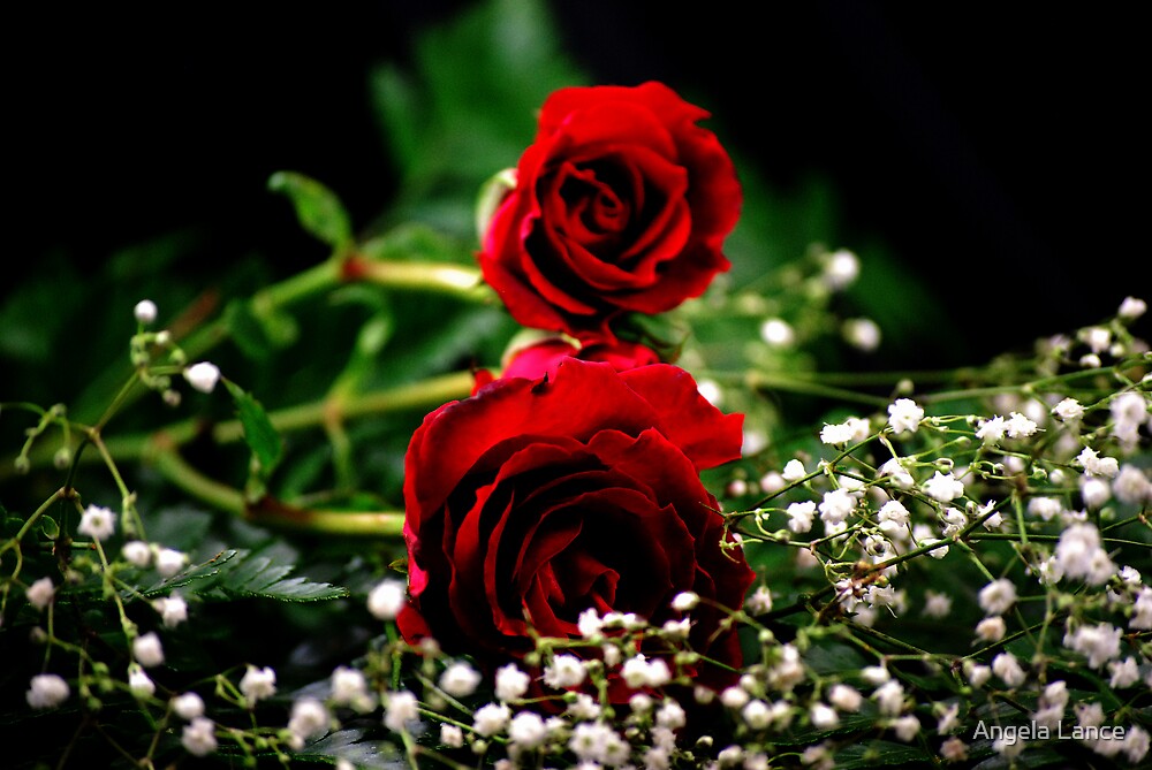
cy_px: 385
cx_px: 576
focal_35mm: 218
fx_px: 6967
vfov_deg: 6.3
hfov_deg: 9.5
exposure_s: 1/80
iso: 1600
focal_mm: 145
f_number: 5.3
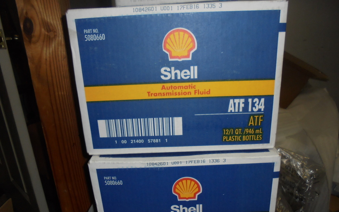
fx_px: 259
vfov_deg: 44.4
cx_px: 169
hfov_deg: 66.5
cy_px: 124
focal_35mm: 28
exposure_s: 1/30
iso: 200
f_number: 3.5
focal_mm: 4.6
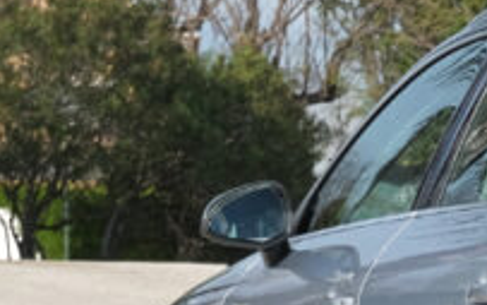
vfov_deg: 3.8
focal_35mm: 350
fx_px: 4647
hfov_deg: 5.9
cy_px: 289
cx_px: 916
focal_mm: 45
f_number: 9
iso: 160
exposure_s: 1/250
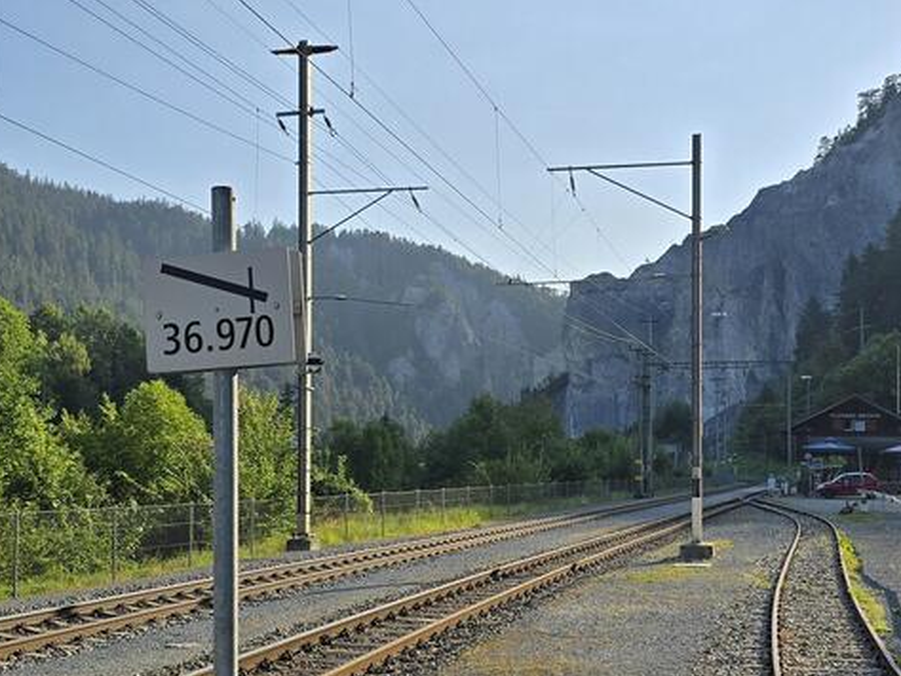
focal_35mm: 50
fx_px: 1302
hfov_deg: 38.0
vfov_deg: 29.1
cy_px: 411
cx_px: 557
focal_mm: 6.3
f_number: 1.7
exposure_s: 1/1154
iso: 12
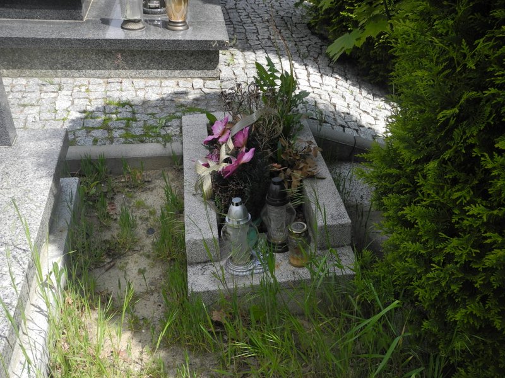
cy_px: 189
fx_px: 598
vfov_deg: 35.1
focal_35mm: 41
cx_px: 252
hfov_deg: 45.8
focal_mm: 8.8
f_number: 3.2
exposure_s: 1/800
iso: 100
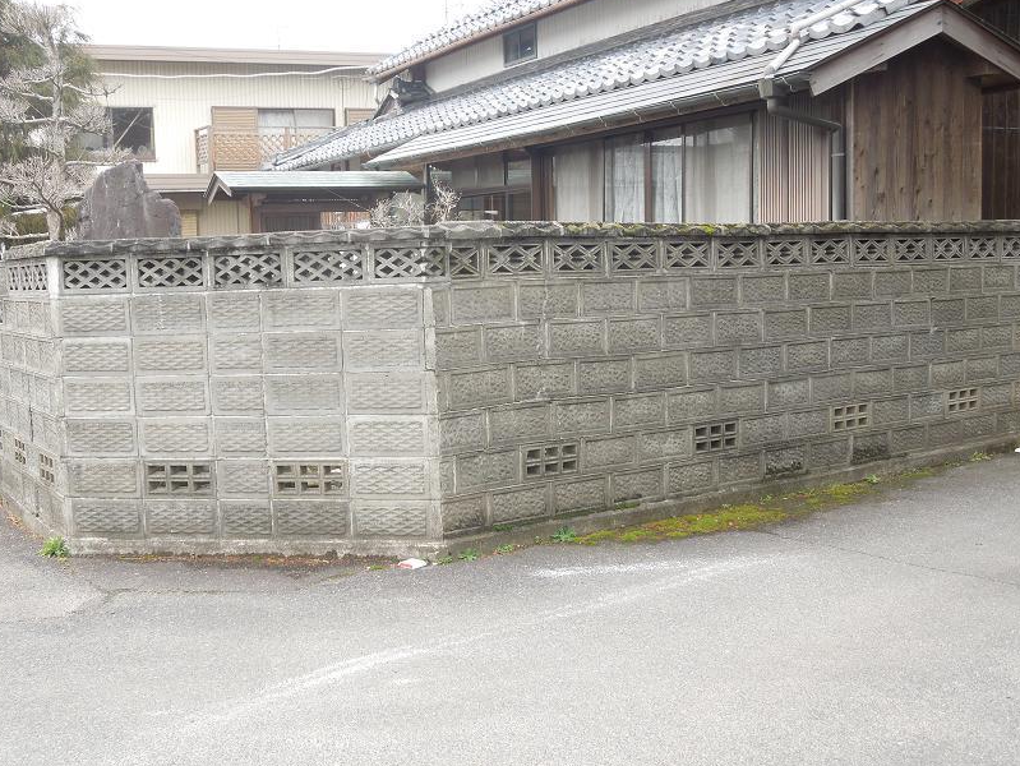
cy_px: 384
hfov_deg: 42.0
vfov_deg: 32.2
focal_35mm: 45
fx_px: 1327
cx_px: 448
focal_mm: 7
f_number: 3.8
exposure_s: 1/80
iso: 100
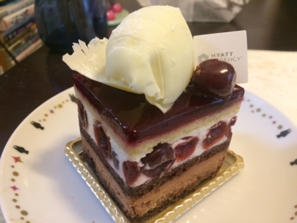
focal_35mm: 29
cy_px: 112
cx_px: 148
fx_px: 249
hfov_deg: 61.6
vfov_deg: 48.3
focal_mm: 4.15
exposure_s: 1/24
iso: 320
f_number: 2.2
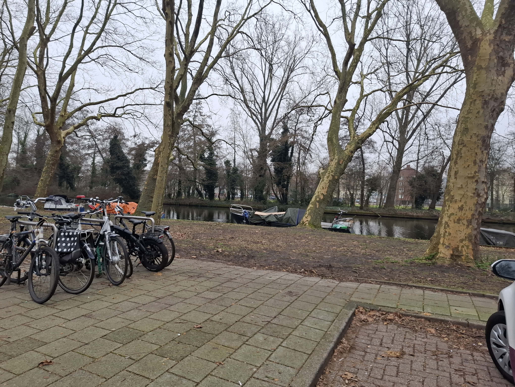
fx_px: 342
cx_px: 258
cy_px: 194
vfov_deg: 58.9
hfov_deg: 73.9
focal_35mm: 23
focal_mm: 5.5
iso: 50
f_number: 1.8
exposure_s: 1/234
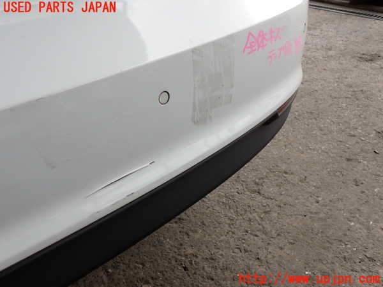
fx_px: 332
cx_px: 192
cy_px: 144
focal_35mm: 30
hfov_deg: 60.0
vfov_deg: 46.8
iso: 100
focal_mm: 5.4
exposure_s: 1/200
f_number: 3.2
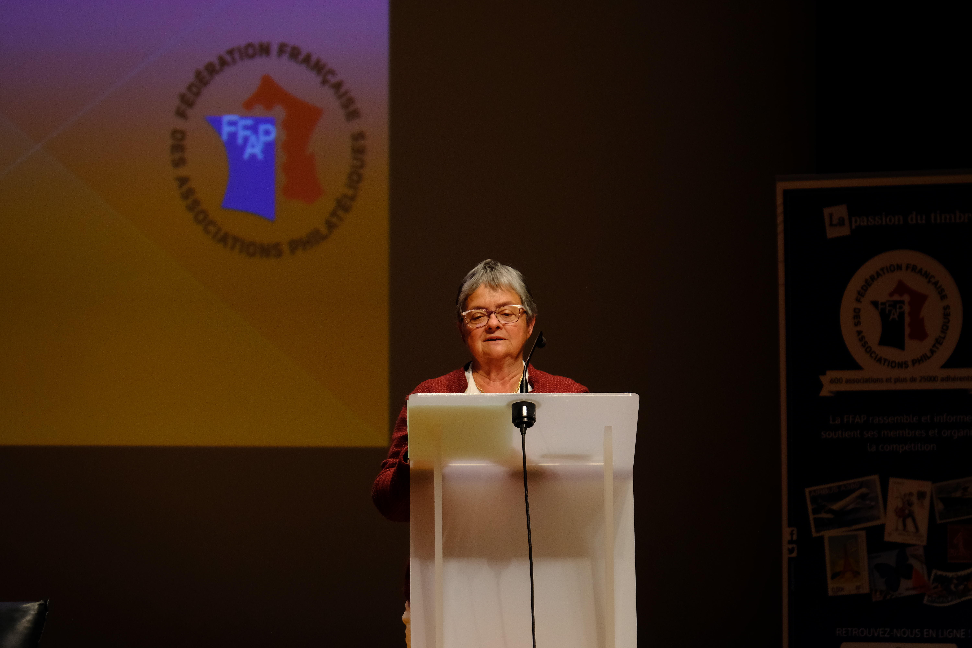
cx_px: 486
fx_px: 5481
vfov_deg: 6.8
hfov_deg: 10.1
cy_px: 324
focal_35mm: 203
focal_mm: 135
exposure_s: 1/85
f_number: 5.6
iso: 1600
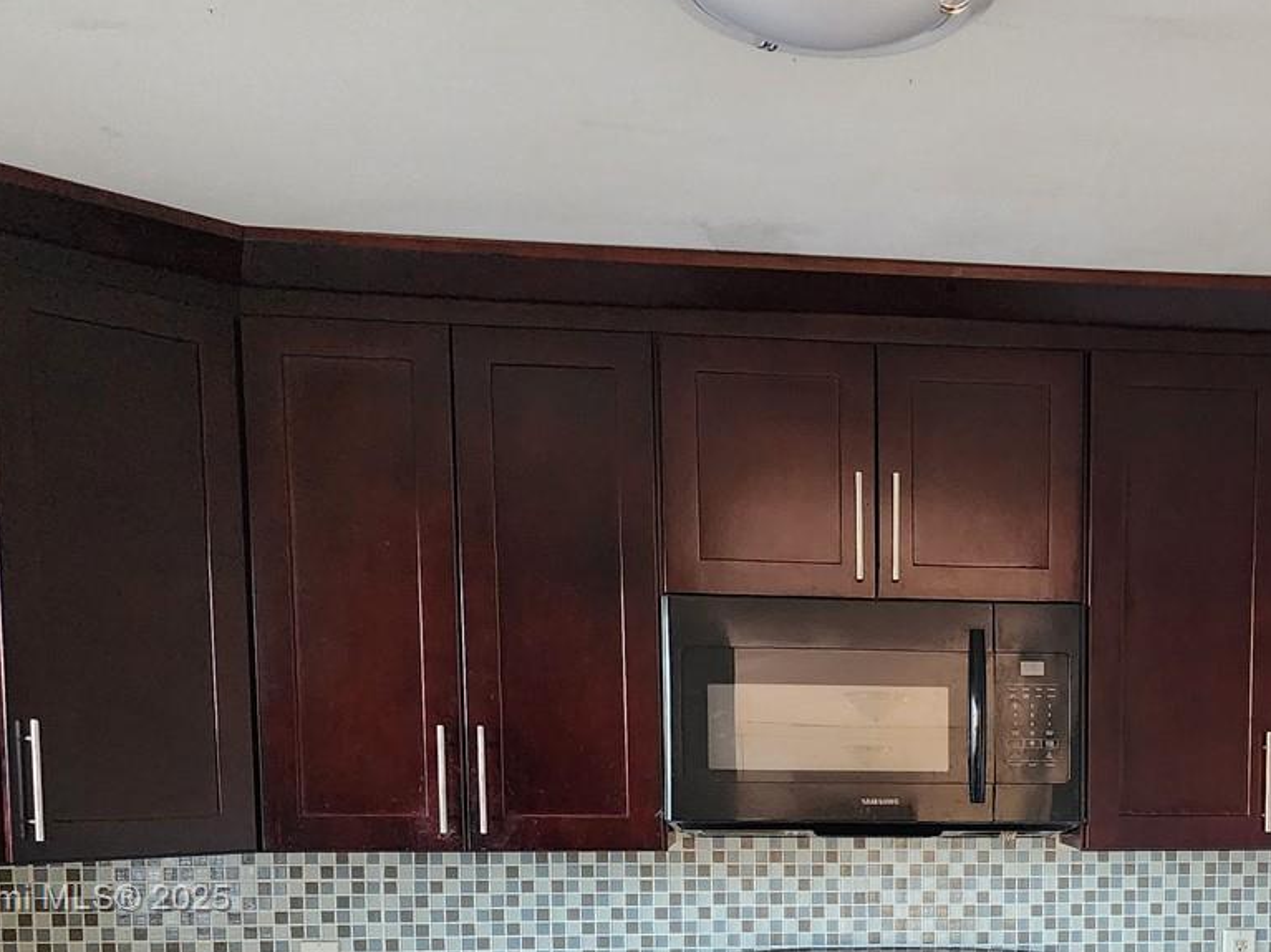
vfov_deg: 28.8
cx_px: 1026
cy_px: 901
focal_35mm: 48
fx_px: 1762
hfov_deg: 38.1
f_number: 1.8
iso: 800
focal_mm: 6.4
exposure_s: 1/120
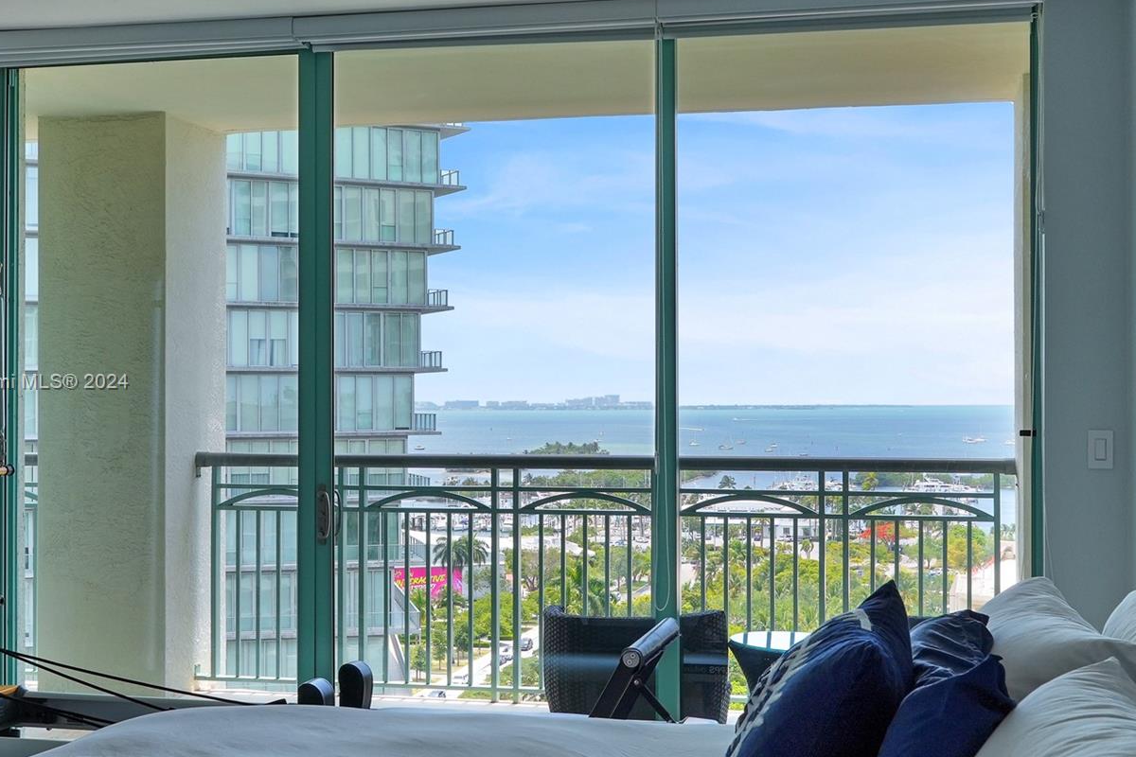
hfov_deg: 41.1
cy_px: 383
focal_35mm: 48
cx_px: 583
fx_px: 1515
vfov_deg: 28.1
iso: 250
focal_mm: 24.5
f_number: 13
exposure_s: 1/500
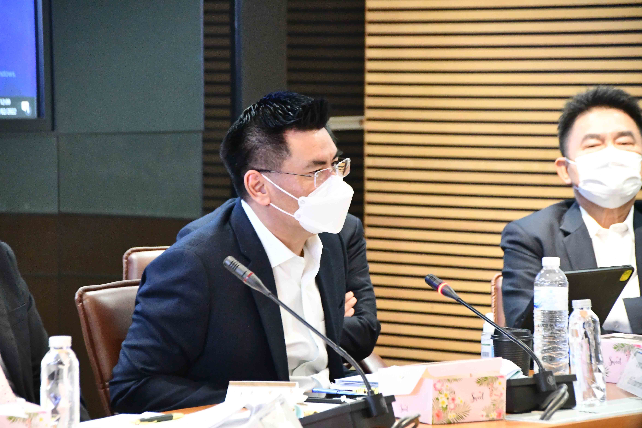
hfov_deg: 10.5
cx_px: 321
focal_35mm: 195
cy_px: 214
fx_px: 3477
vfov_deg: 7.0
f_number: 6
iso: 12800
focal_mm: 130
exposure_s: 1/60
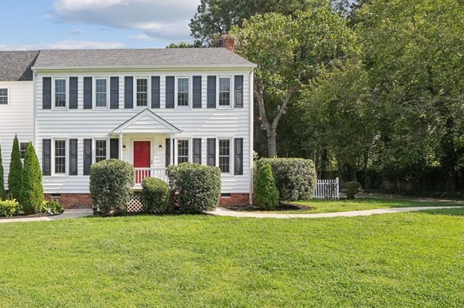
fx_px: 361
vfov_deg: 45.9
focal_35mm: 28
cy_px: 115
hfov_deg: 58.2
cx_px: 66
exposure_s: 1/400
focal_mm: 10
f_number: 7.1
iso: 250
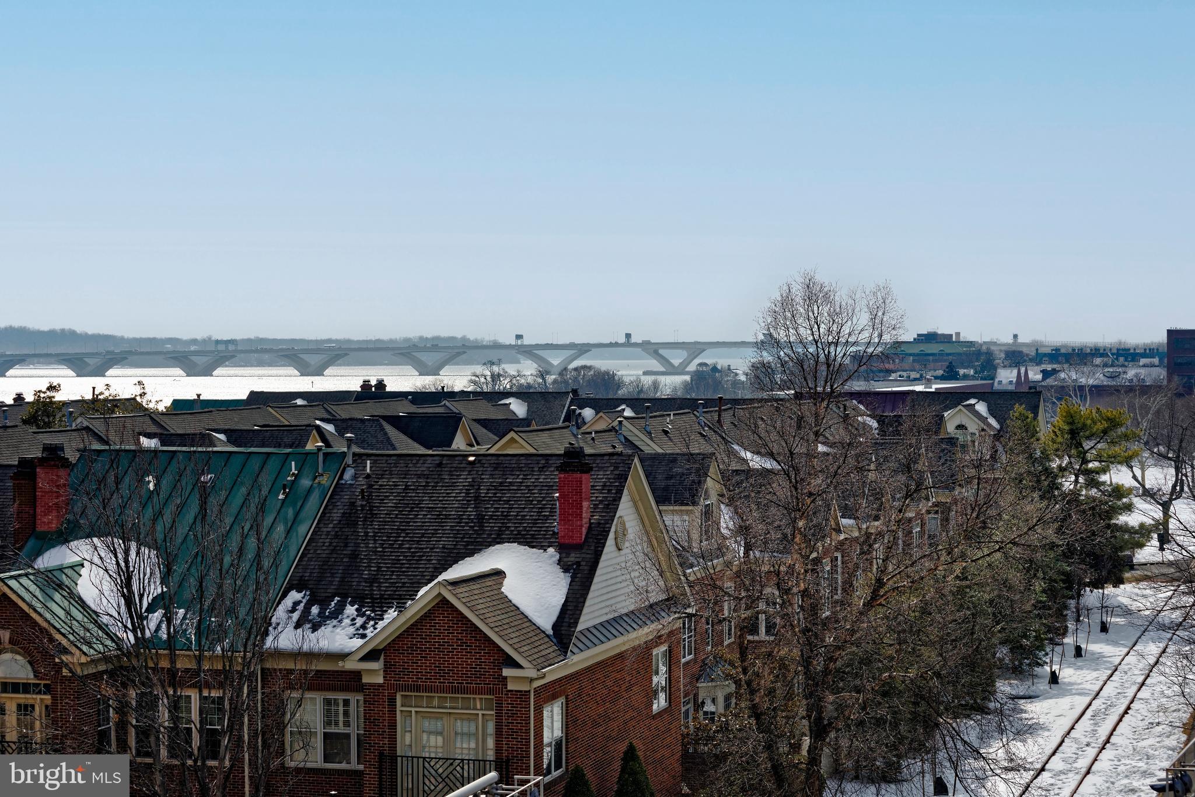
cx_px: 598
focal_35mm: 70
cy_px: 398
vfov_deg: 19.5
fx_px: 2324
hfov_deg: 28.8
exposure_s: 1/1000
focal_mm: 70
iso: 320
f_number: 11
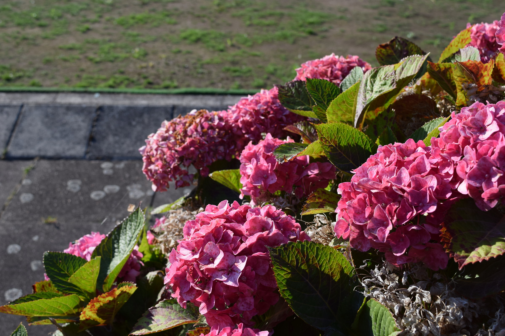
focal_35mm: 45
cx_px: 252
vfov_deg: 29.9
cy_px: 168
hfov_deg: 43.6
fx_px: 631
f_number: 9
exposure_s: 1/320
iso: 200
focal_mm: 30
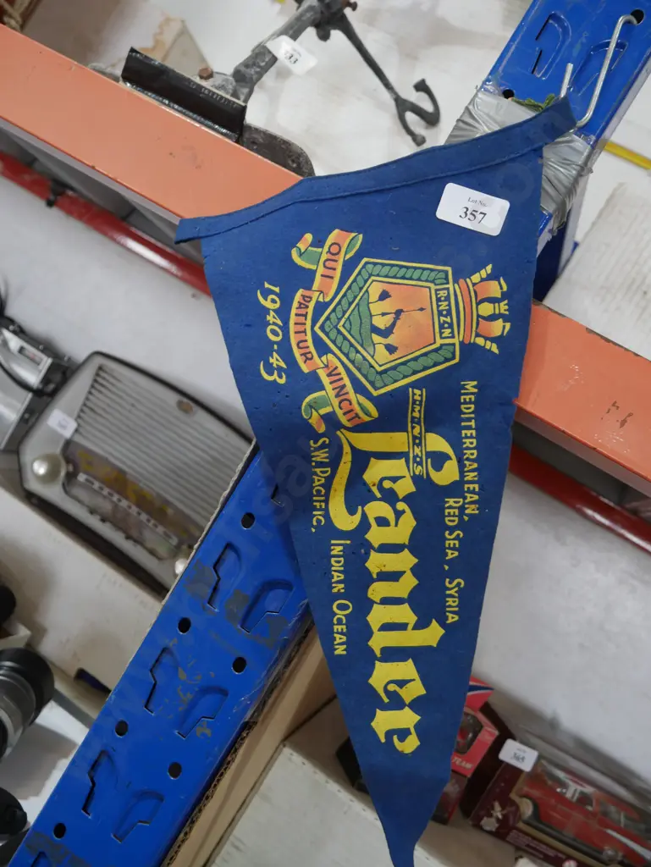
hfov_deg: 44.2
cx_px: 326
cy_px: 434
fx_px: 802
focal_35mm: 32
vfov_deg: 56.8
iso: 640
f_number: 3.6
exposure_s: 1/60
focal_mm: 16
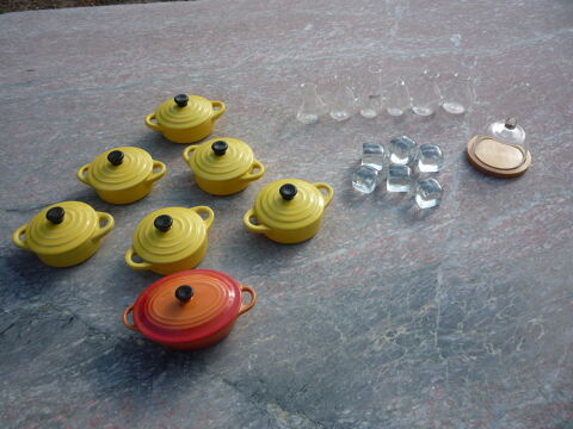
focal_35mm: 30
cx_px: 286
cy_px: 214
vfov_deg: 46.8
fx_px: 497
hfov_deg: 60.0
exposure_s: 1/400
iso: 100
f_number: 4
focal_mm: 5.2
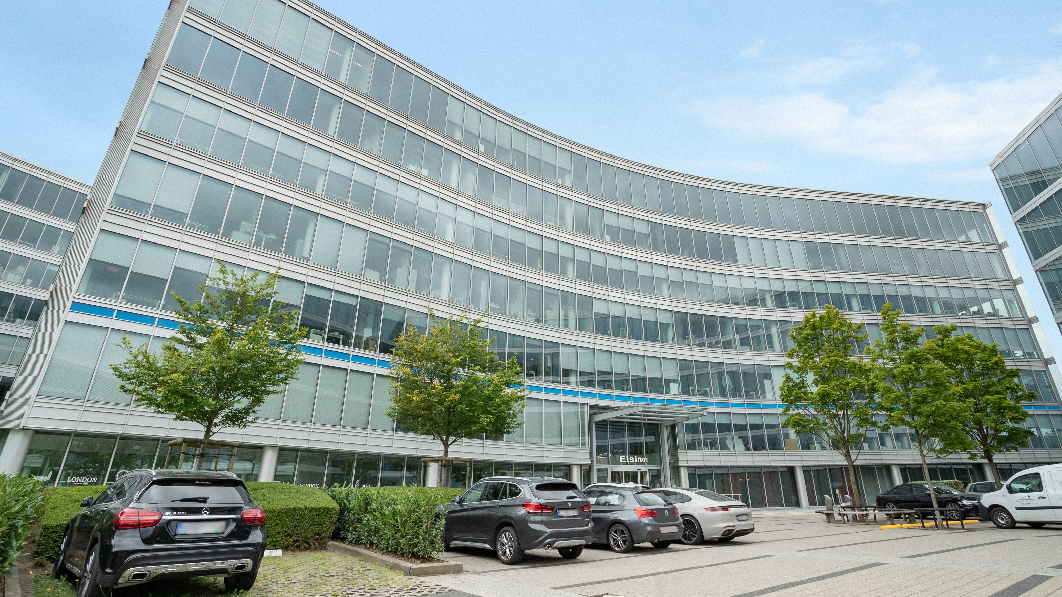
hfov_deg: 92.7
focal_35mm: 18
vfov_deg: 60.9
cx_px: 536
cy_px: 275
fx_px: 507
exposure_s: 1/250
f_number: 11
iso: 250
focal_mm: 17
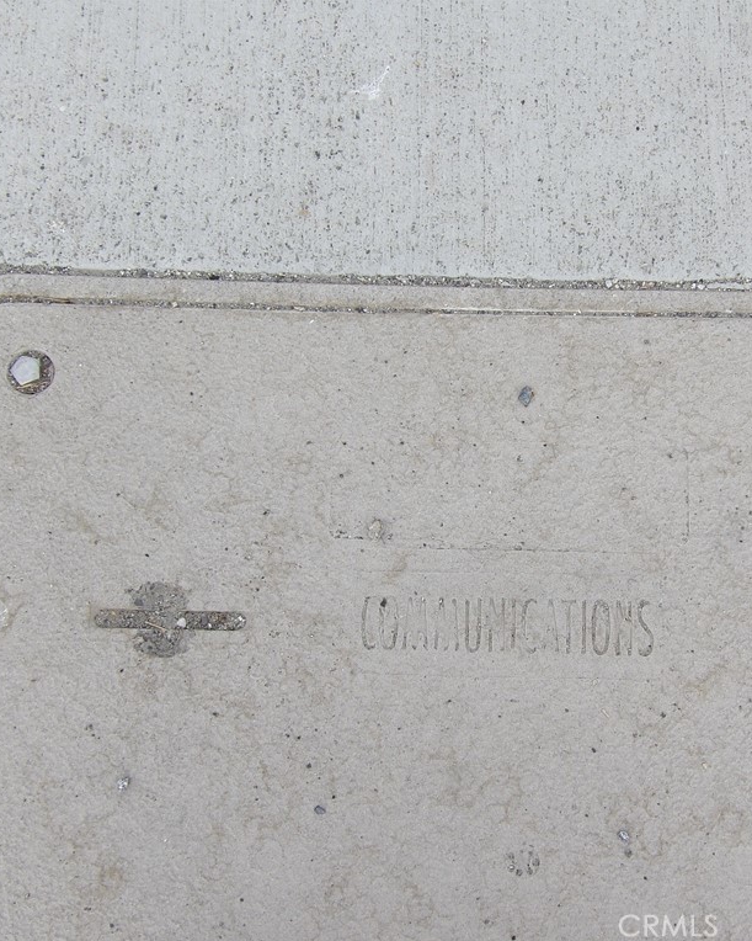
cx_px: 480
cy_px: 470
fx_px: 1419
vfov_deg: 36.7
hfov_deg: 29.5
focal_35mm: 51
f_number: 3.7
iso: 100
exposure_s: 1/520
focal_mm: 7
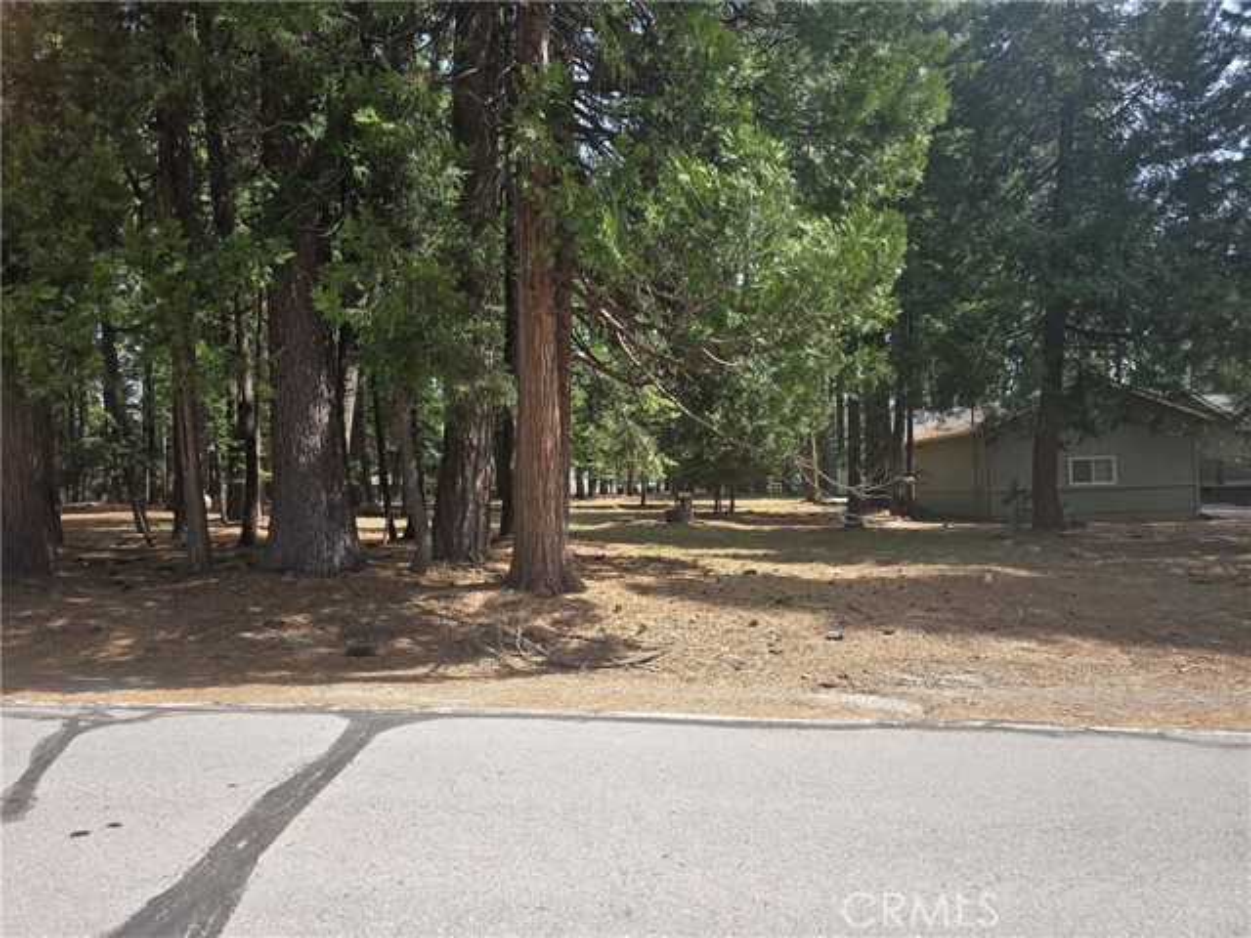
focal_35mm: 23
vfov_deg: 58.9
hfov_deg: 73.9
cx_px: 626
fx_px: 831
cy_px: 469
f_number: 1.7
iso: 12
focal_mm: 6.3
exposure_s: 1/207
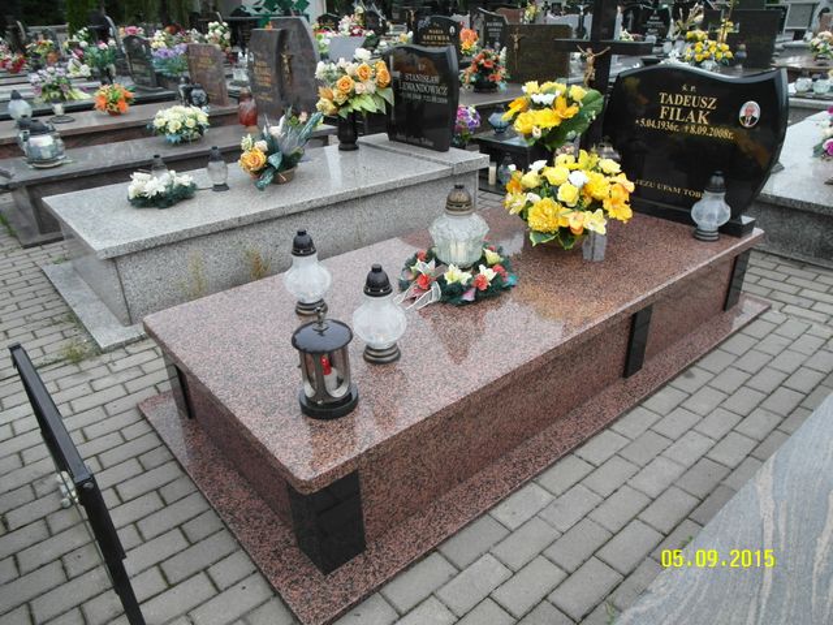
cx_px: 416
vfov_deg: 56.8
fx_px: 578
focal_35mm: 24
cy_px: 312
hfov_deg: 71.6
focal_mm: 5.2
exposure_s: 1/125
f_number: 3.4
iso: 80
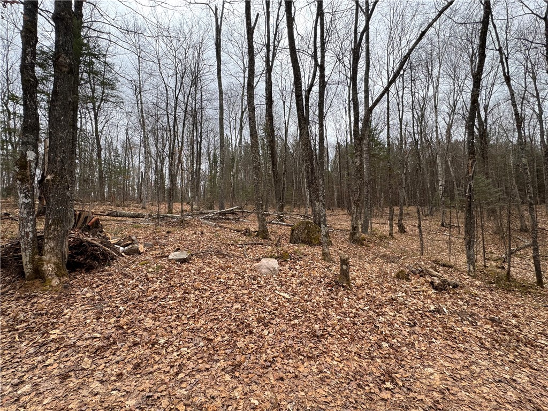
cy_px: 206
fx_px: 222
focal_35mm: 14
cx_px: 274
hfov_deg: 102.1
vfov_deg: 85.7
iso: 40
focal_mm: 2.22
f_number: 2.2
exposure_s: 1/261
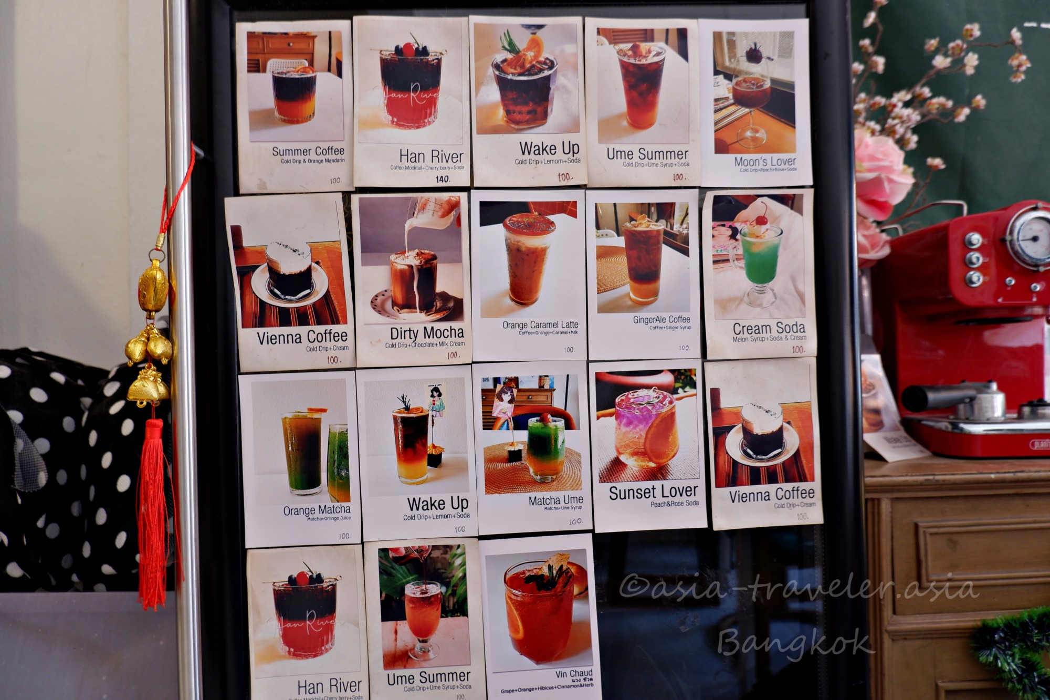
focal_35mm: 23
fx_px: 671
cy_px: 350
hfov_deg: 76.1
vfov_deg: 55.1
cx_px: 525
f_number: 4
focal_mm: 15
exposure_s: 1/25
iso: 320
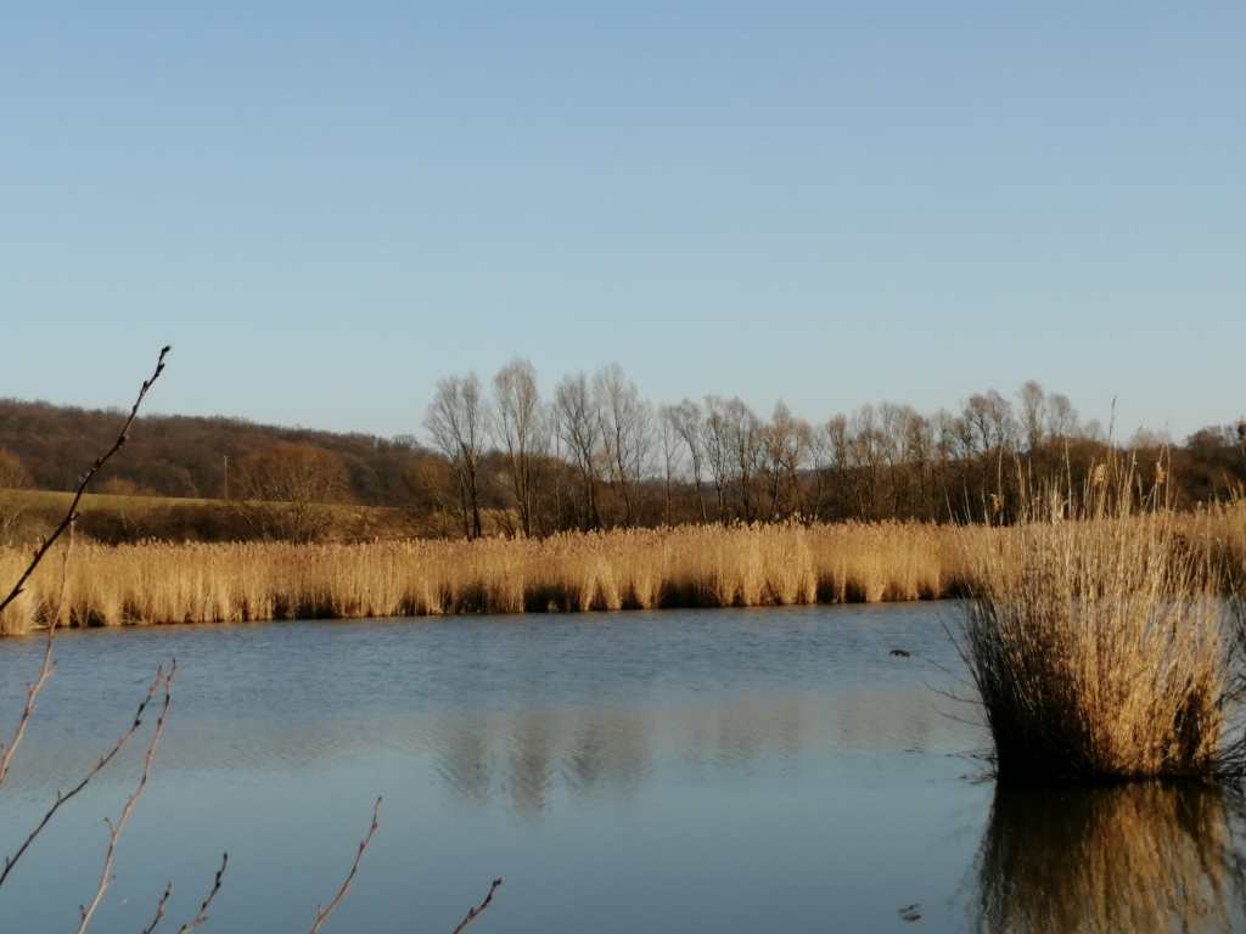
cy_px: 467
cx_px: 623
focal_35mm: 70
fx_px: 2520
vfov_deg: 21.0
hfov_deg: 27.8
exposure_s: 1/1232
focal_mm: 3.95
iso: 50
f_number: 1.8
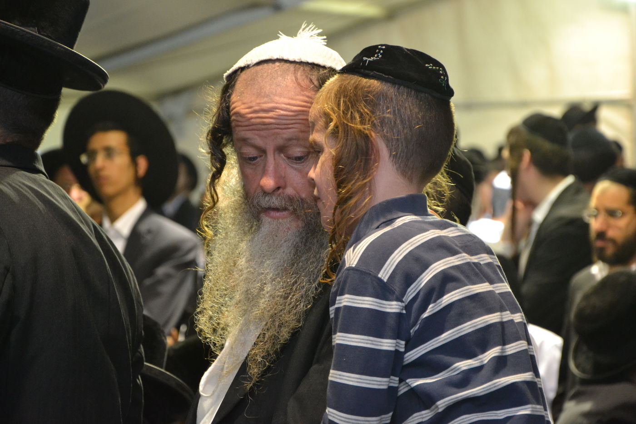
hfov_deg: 13.0
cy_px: 212
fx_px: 2782
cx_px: 318
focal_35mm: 158
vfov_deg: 8.7
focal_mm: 105
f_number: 5.6
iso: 1800
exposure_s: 1/60
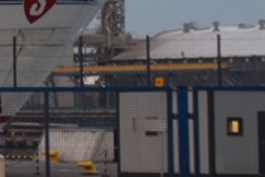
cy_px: -87
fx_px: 3187
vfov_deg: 3.2
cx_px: -415
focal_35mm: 433
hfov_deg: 4.6
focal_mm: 50
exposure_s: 1/80
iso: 400
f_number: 5
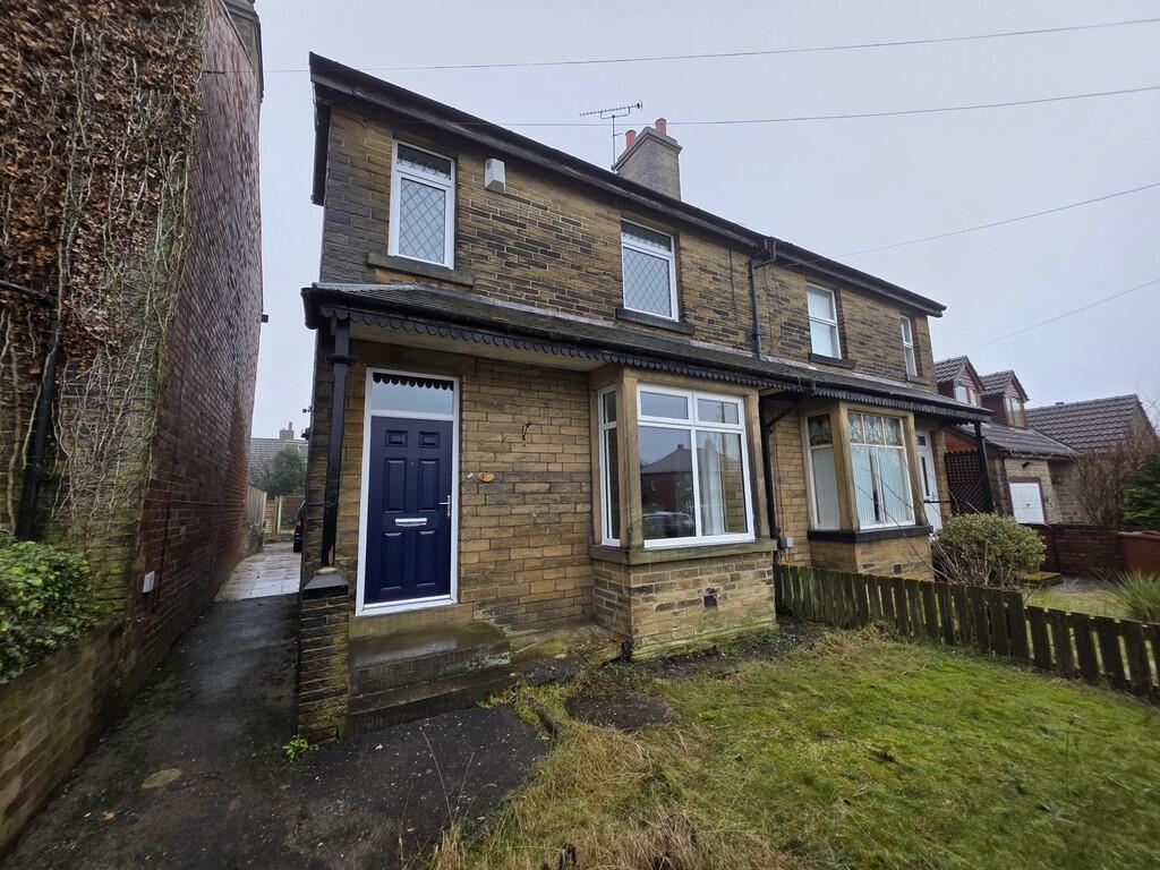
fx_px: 436
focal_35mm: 13
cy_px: 435
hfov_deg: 106.2
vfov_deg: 89.9
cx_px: 580
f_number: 1.9
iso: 40
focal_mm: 2.2
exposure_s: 1/100
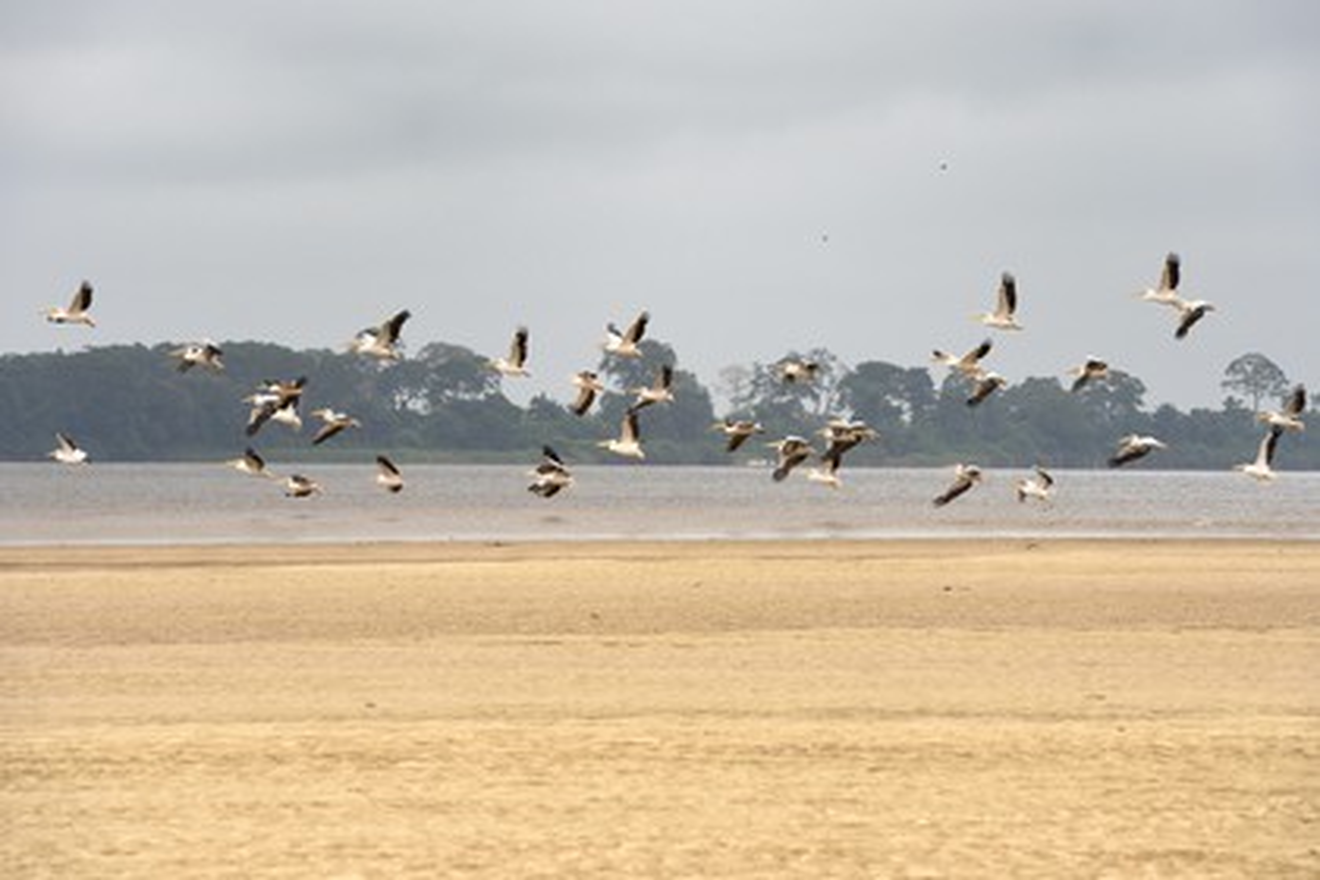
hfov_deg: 10.3
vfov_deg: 6.9
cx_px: 660
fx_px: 7333
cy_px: 440
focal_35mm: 200
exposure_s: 1/800
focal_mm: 200
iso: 800
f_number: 10
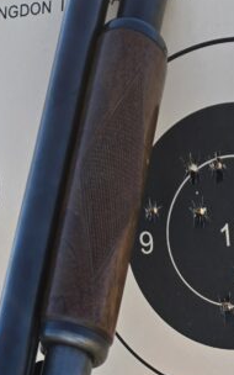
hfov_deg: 15.8
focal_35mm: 82
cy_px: 583
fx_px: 837
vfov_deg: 20.9
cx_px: 203
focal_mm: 5.4
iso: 25
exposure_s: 1/441
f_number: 1.8
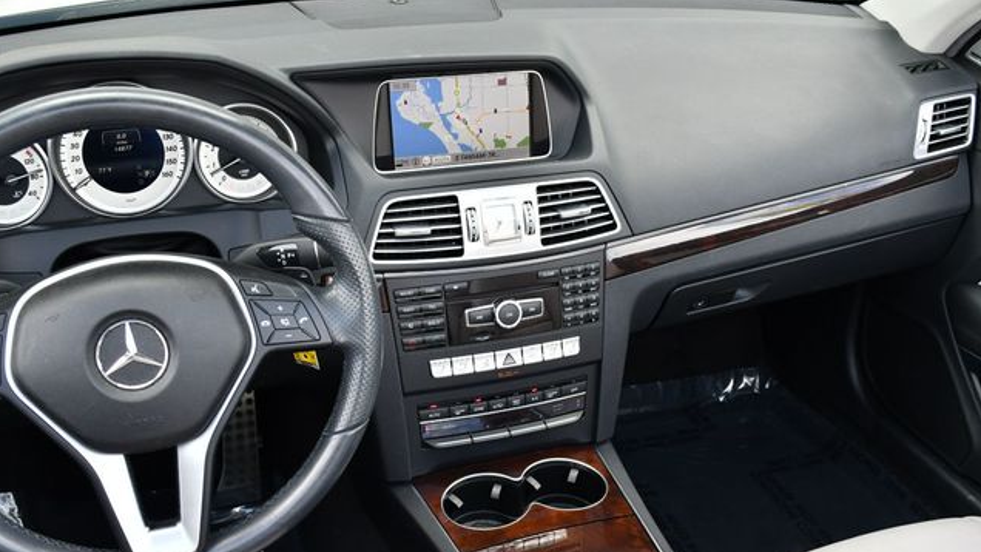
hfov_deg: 52.8
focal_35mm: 38
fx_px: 989
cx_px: 489
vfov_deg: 31.1
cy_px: 325
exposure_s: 1/250
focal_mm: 18
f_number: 5
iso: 400
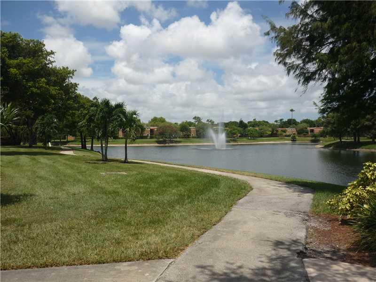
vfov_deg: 42.9
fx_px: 358
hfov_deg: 55.4
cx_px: 188
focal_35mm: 33
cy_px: 141
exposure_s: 1/320
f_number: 8
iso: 100
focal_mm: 5.5
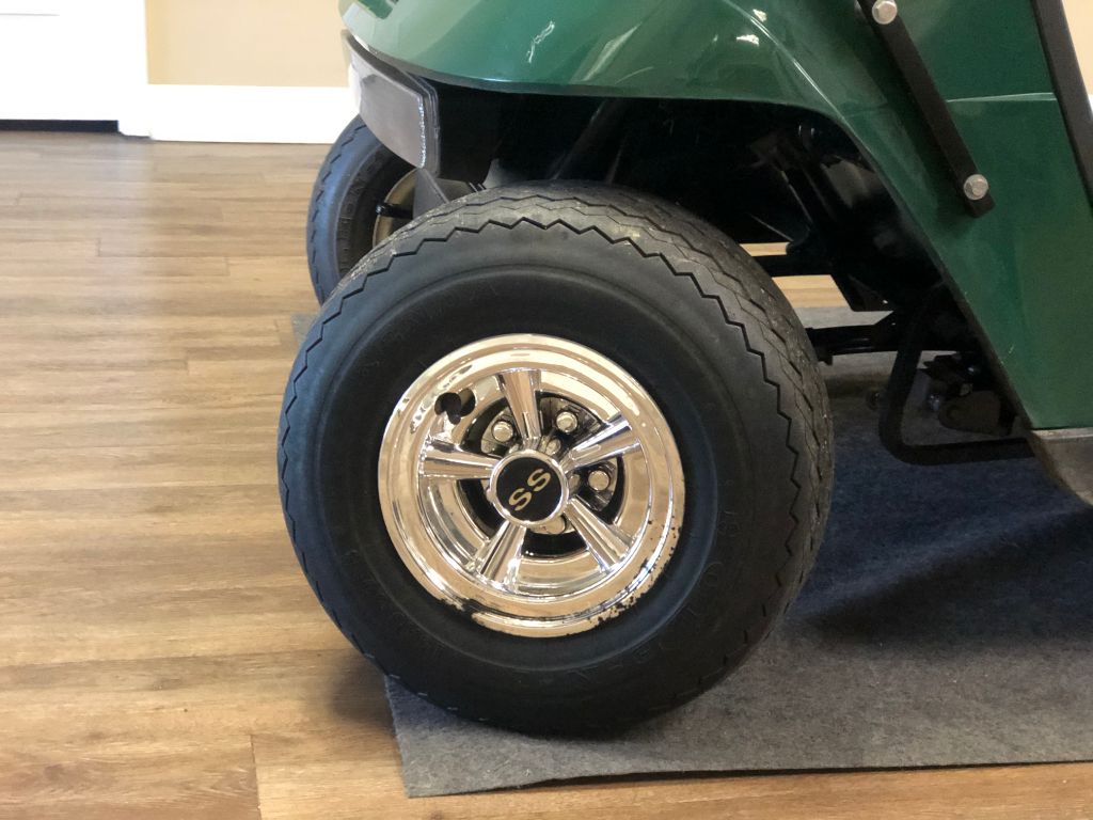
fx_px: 1800
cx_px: 546
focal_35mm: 57
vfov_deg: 25.7
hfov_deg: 33.8
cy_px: 410
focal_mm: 6.6
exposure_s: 1/30
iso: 1000
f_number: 2.8
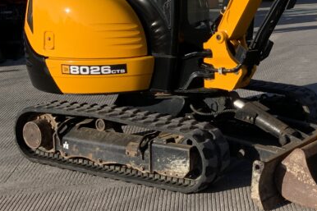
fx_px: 704
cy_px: 0
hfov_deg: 23.5
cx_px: 368
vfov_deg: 16.7
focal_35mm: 80
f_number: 1.8
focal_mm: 3
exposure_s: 1/1848
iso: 16
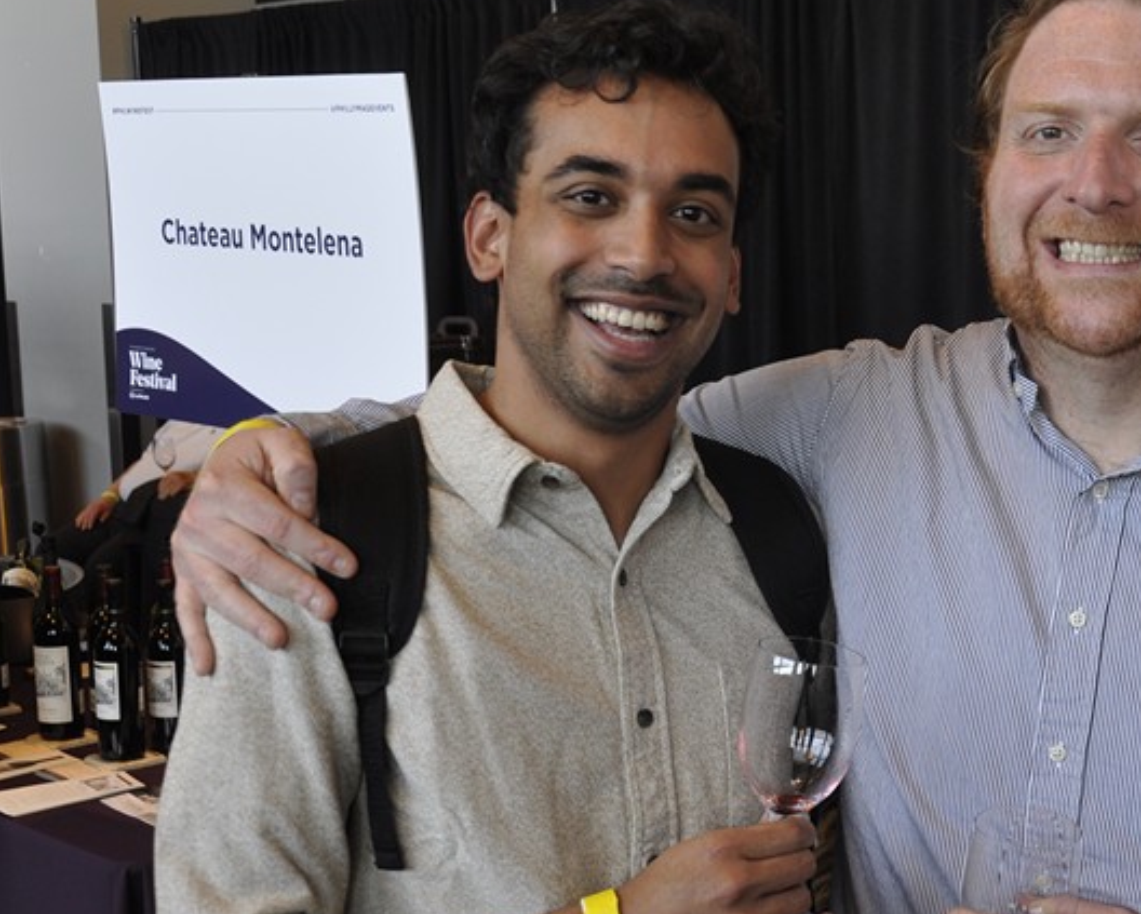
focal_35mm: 56
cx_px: 905
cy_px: 510
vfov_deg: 27.2
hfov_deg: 32.7
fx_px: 1888
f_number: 5
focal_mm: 21
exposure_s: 1/60
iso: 400
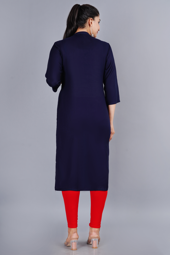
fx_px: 368
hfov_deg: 26.0
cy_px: 128
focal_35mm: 52
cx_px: 85
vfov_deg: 38.2
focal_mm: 52
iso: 100
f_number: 9
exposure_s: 1/125
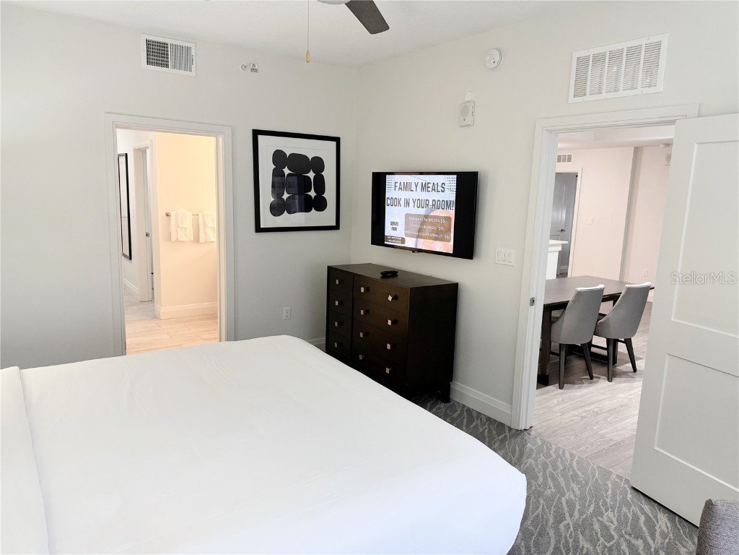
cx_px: 370
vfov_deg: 56.8
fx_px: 512
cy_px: 278
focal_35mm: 24
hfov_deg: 71.6
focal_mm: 6.76
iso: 200
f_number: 1.78
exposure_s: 1/60
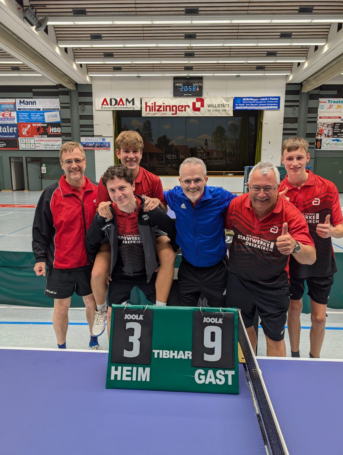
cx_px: 172
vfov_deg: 71.5
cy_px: 228
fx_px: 316
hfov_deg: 56.9
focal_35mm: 24
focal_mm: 6.9
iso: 30
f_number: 1.68
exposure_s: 1/60.2
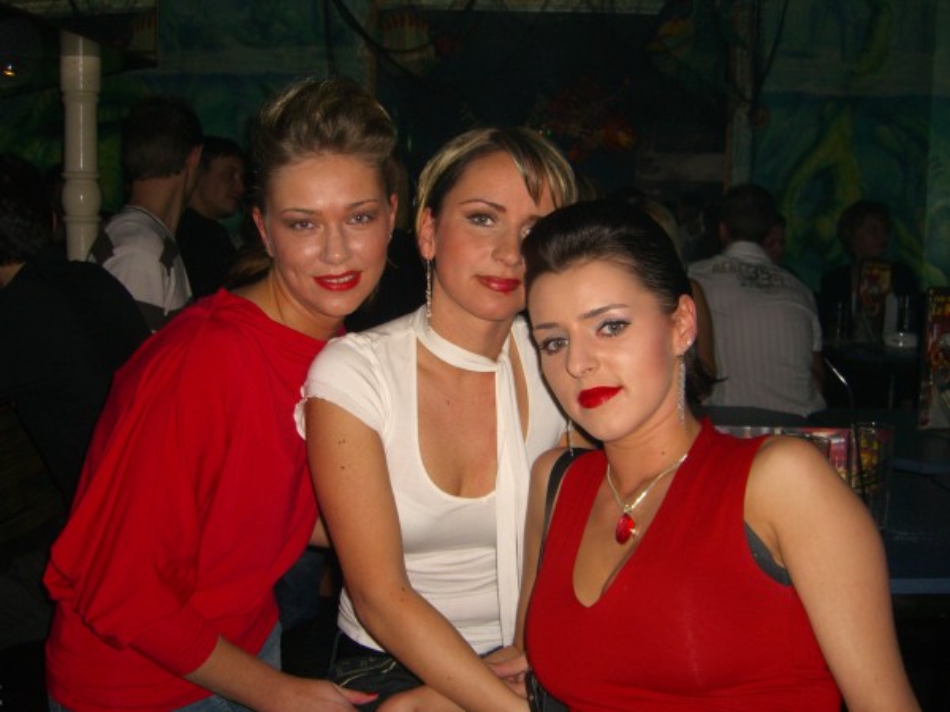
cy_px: 356
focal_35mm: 38
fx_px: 1043
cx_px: 475
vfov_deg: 37.7
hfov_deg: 49.0
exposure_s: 1/60
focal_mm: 7.9
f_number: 2.8
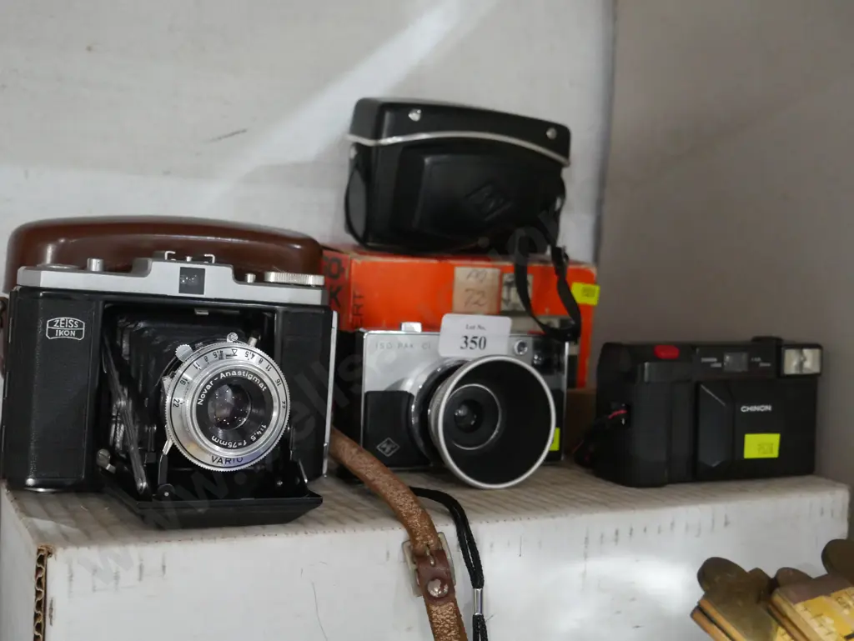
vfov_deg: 32.9
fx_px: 1086
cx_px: 427
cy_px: 320
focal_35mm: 44
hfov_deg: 42.9
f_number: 4.7
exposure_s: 1/60
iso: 3200
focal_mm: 22
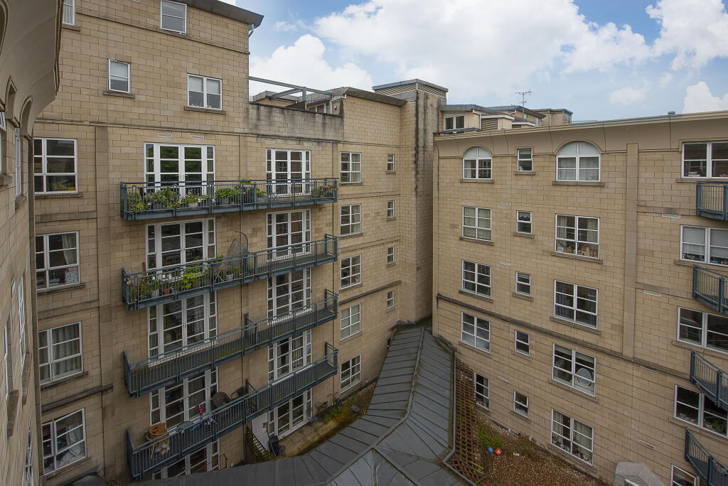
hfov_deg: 104.2
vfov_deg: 81.3
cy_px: 243
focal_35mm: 14
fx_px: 283
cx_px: 364
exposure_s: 1/1250
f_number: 6.3
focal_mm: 14
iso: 320
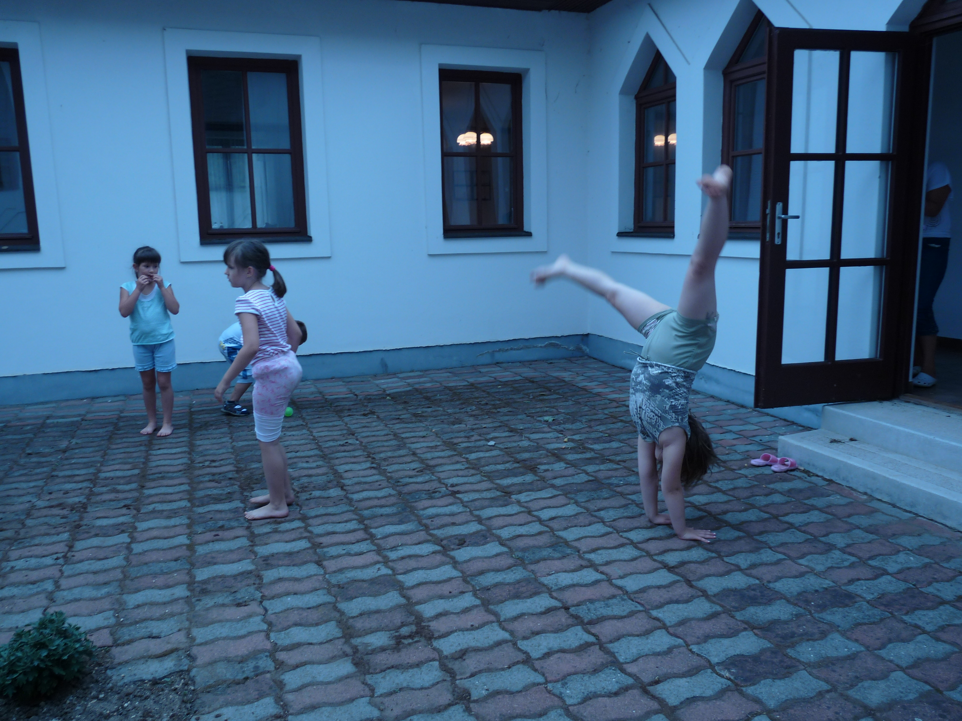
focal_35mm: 27
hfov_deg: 65.3
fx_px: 750
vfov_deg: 51.4
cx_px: 481
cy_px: 360
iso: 100
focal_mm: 4.8
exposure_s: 1/100
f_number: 2.8
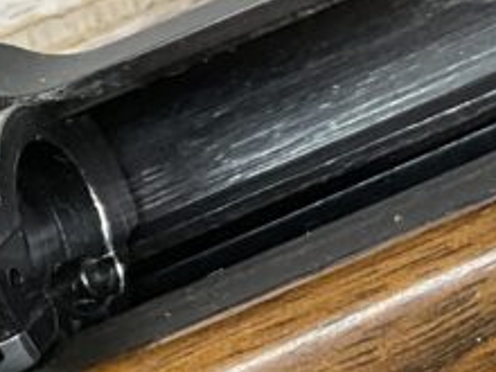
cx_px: 1091
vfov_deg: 10.0
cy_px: -419
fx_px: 1934
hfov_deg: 12.3
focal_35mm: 135
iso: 32
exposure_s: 1/120
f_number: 1.8
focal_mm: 3
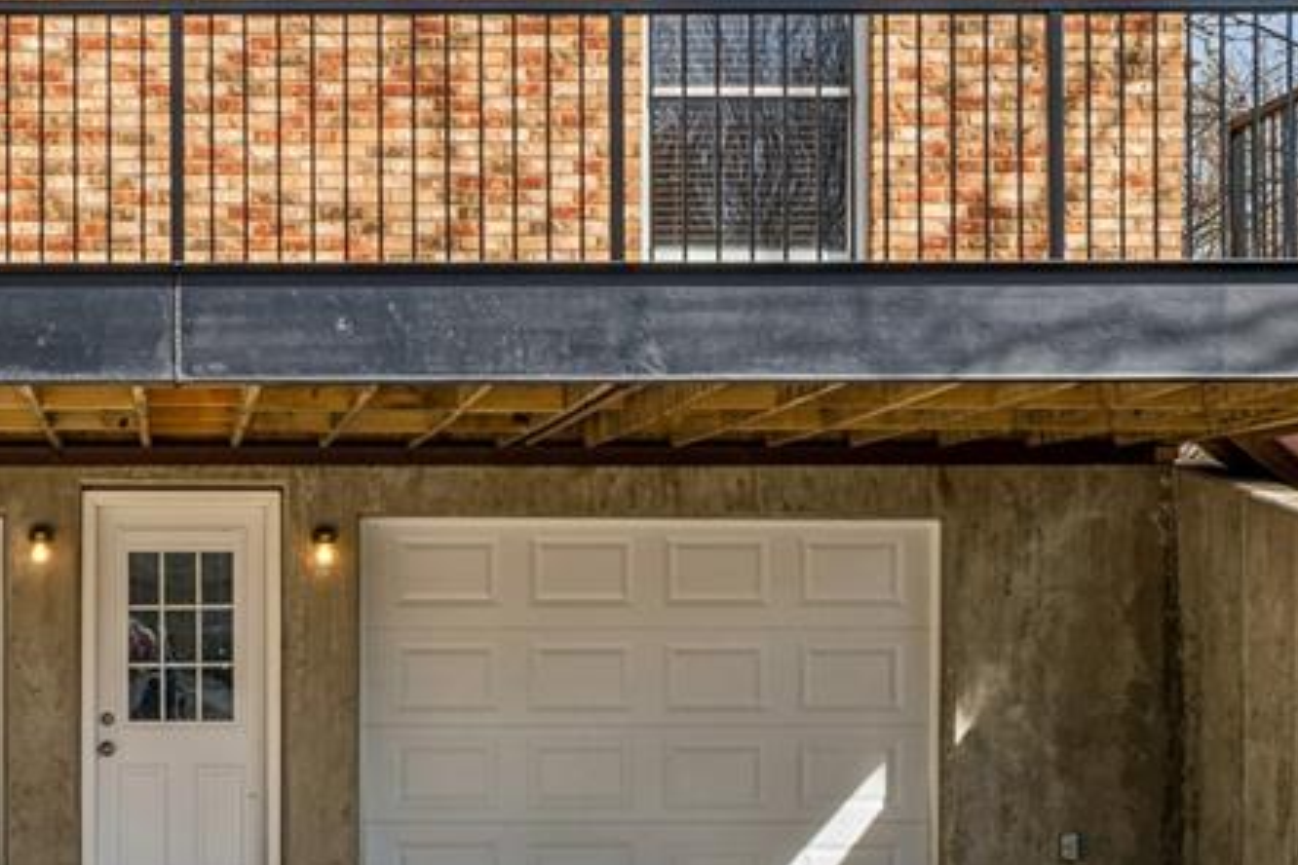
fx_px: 2992
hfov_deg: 24.0
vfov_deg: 16.4
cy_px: 660
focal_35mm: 83
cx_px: 199
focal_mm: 24
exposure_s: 1/15
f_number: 22
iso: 100
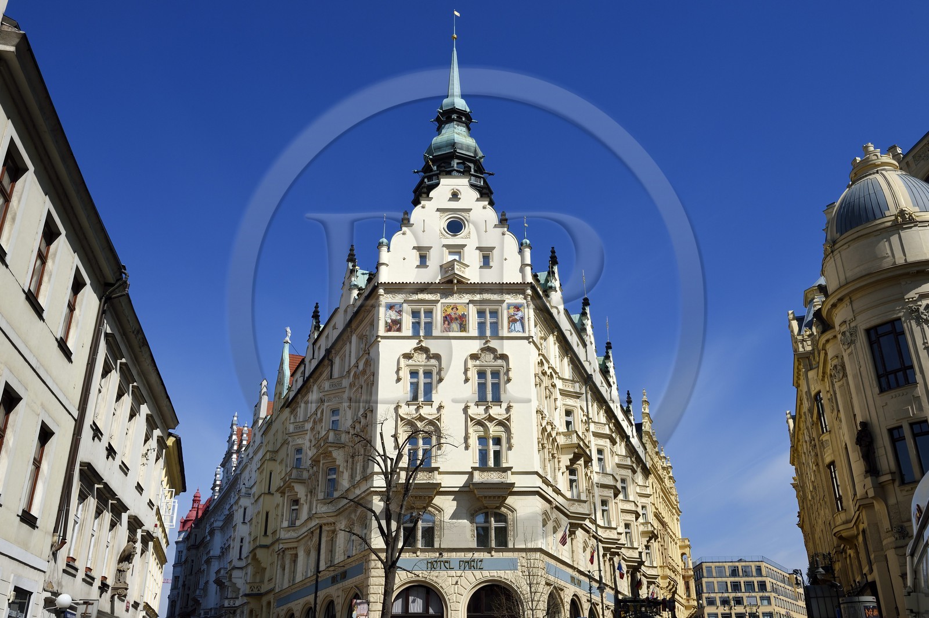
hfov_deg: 60.3
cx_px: 464
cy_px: 309
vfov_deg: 42.3
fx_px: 799
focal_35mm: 31
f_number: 16
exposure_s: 1/250
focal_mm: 31
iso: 200
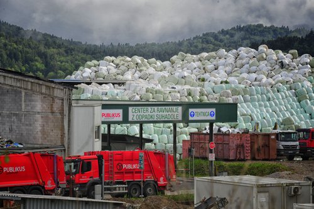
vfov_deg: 7.6
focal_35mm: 180
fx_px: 1568
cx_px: 157
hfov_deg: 11.4
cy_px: 104
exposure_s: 1/250
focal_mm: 180
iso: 320
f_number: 9
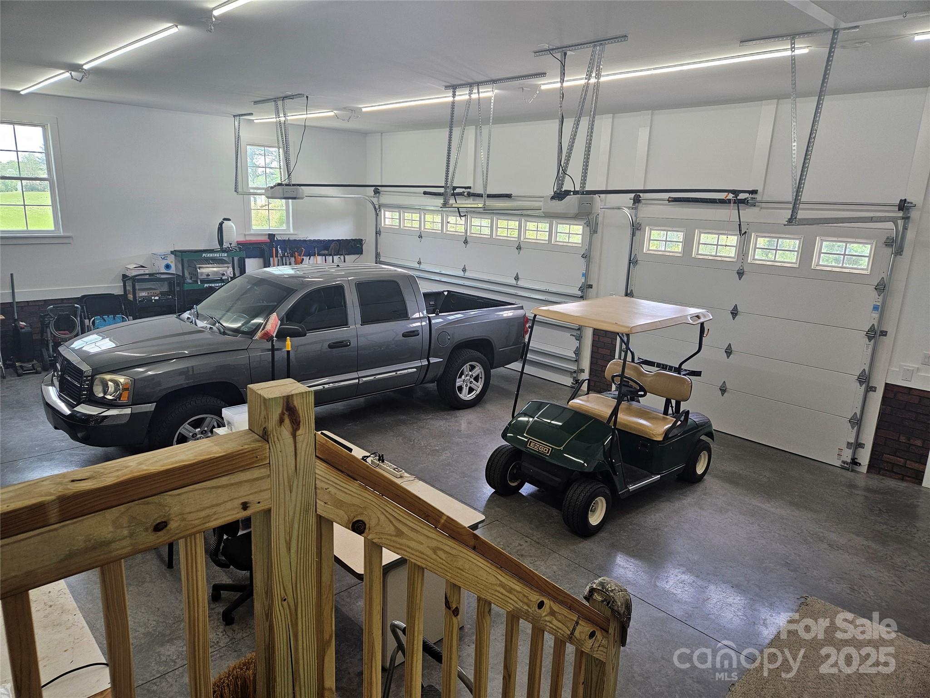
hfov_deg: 73.9
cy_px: 349
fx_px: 618
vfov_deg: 58.9
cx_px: 465
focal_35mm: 23
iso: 100
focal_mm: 5.4
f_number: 1.8
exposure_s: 1/120
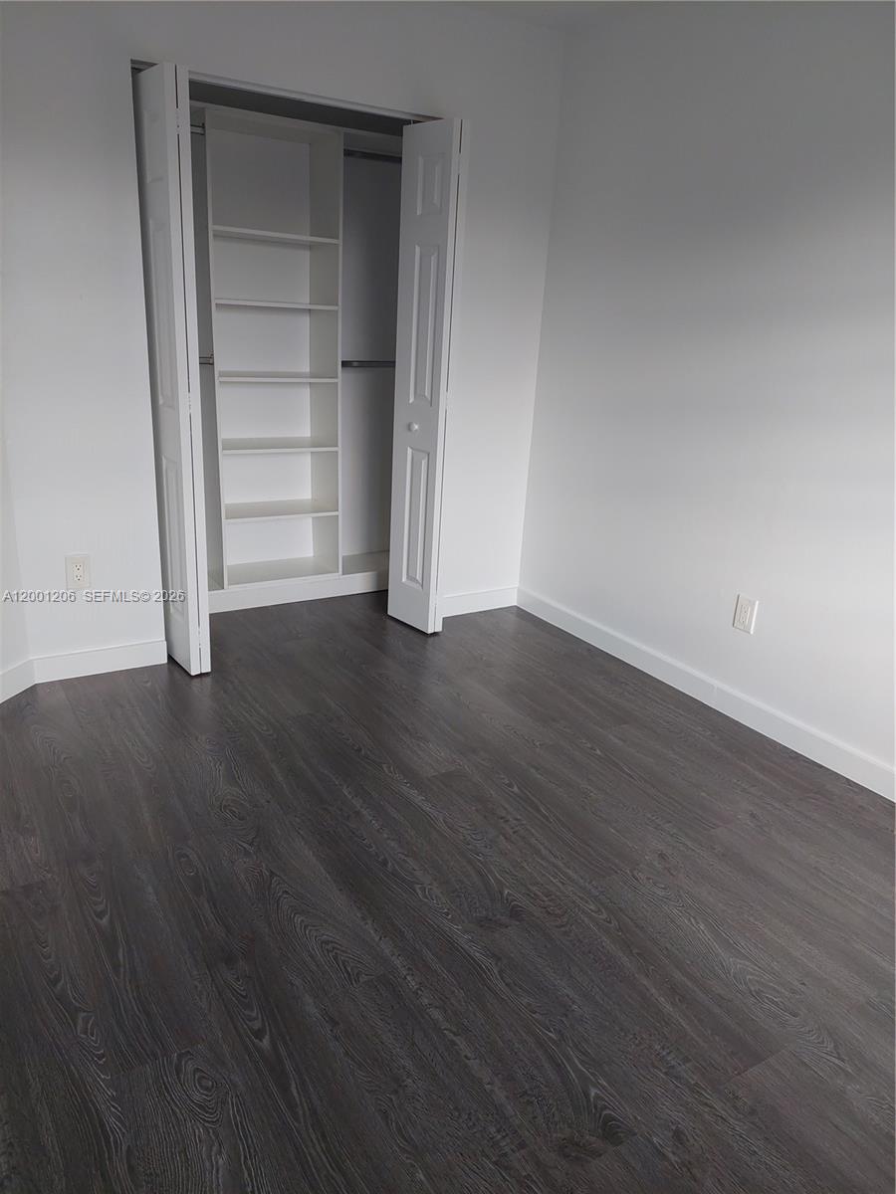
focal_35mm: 24
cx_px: 448
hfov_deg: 56.8
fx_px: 828
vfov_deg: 71.6
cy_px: 597
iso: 160
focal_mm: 5.23
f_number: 1.8
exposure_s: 1/60
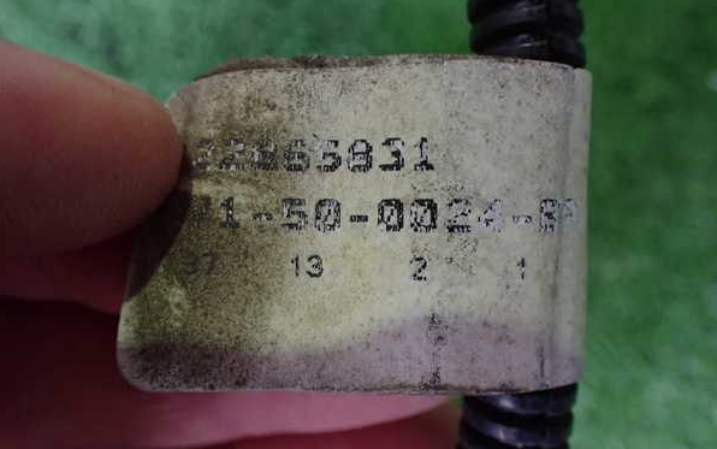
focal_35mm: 32
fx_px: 626
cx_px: 357
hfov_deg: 59.6
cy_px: 229
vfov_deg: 39.5
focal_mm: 5.4
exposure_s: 1/80
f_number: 2.3
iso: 800
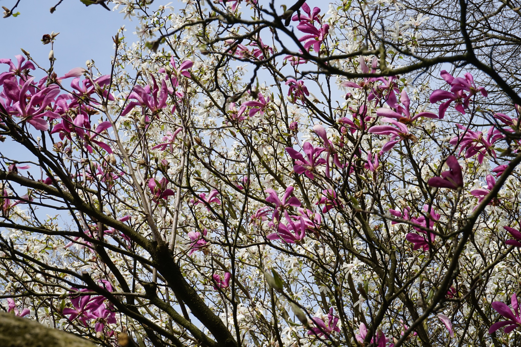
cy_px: 174
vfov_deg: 20.6
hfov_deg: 30.5
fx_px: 955
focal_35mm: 66
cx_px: 260
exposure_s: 1/100
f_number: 14
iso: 100
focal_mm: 44
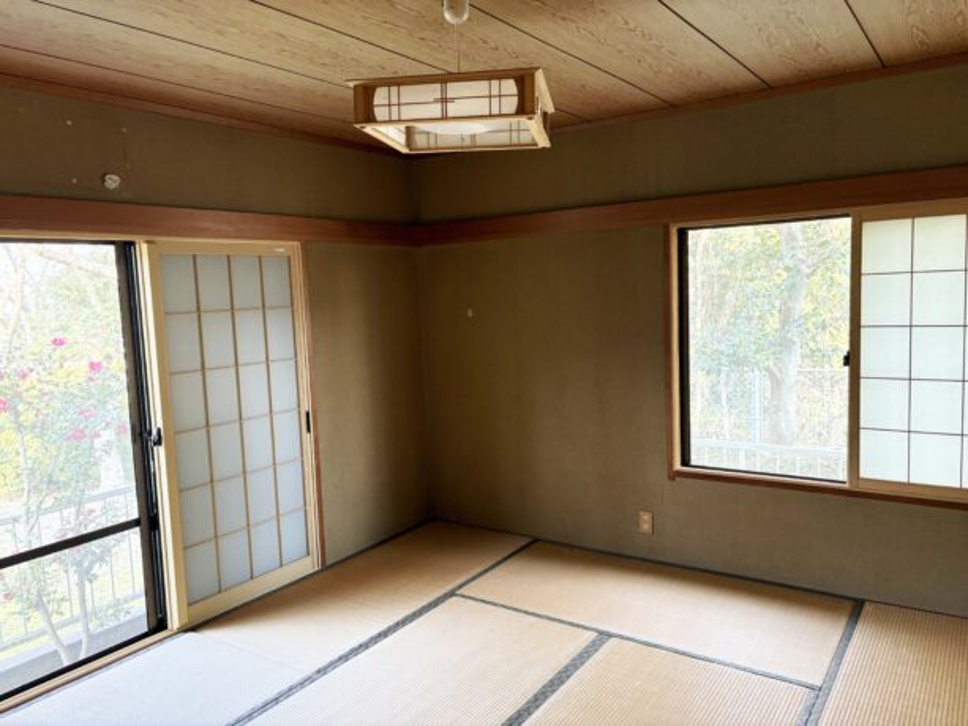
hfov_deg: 67.3
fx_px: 727
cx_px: 484
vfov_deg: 53.1
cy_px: 363
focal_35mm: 26
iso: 125
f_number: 1.6
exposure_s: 1/63
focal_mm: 5.96
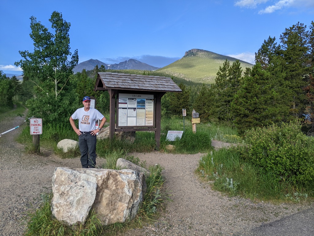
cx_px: 157
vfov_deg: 51.4
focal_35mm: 27
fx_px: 245
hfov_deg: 65.3
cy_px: 118
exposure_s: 1/1381
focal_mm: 4.44
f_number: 1.8
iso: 56
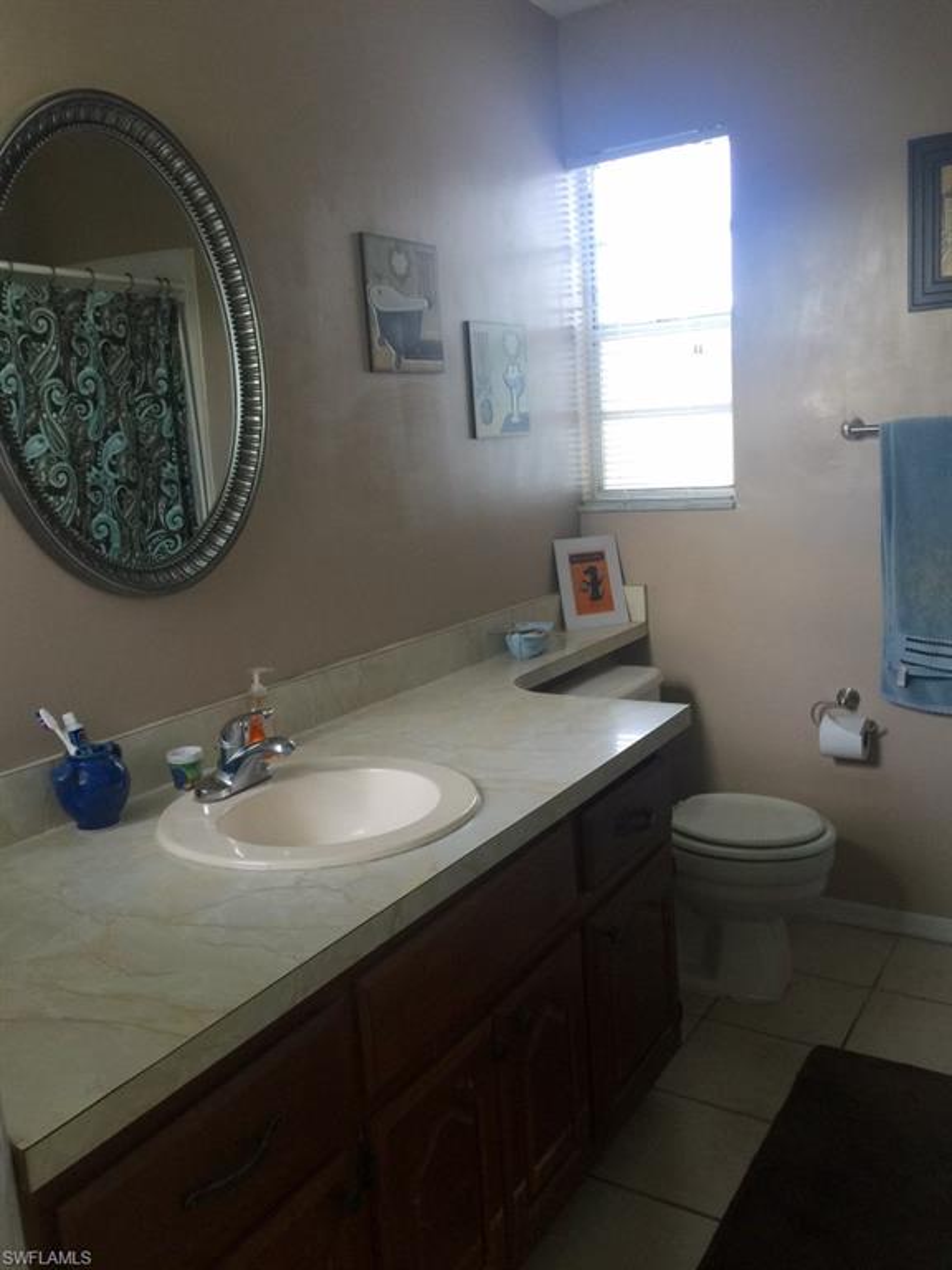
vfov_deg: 61.7
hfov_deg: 48.2
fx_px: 1063
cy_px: 635
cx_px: 476
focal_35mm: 29
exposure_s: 1/15
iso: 40
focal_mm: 4.15
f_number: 2.2
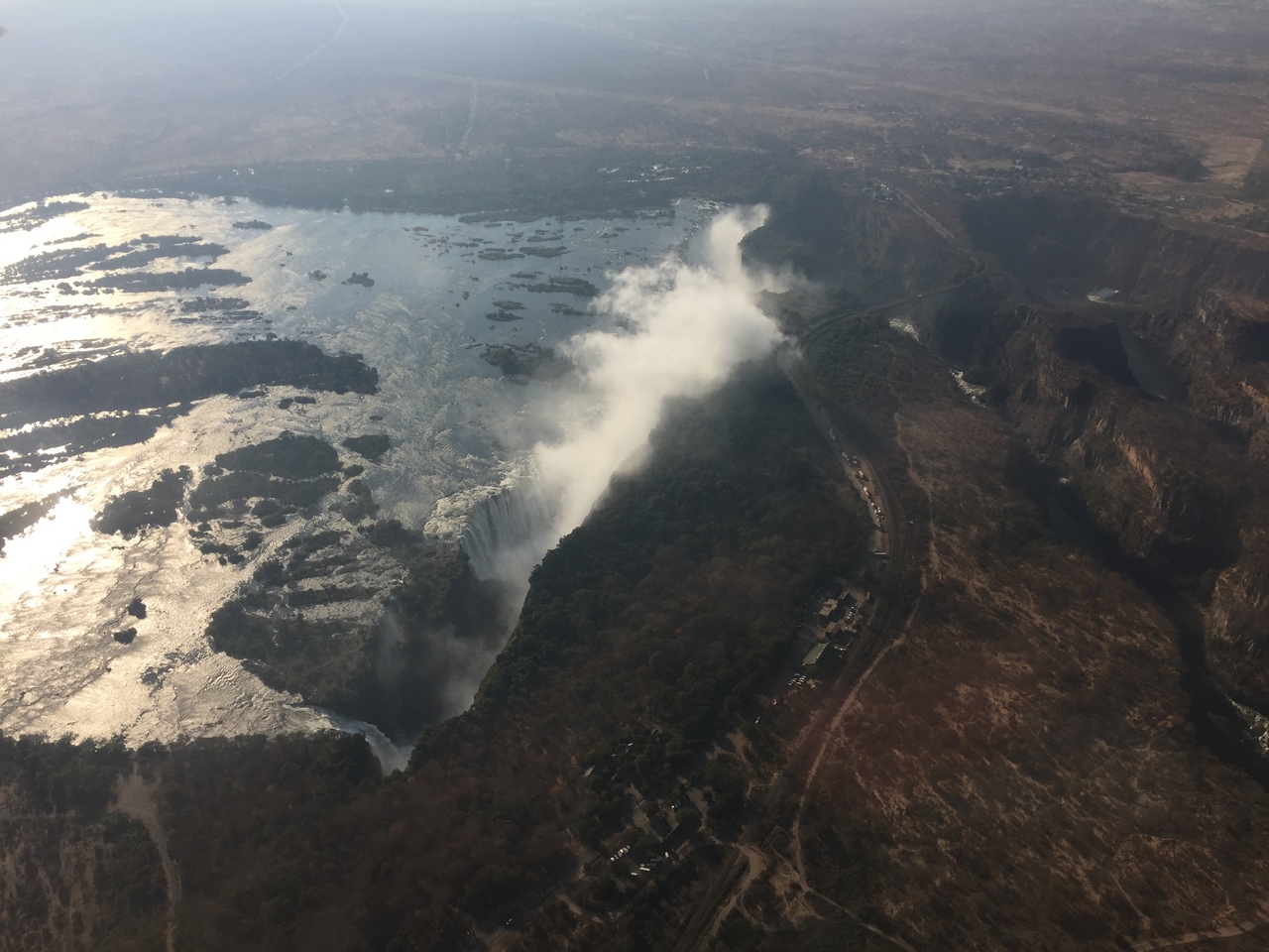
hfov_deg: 61.7
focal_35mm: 29
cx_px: 634
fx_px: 1063
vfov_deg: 48.2
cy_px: 476
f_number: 2.2
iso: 32
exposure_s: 1/3049
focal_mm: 4.15
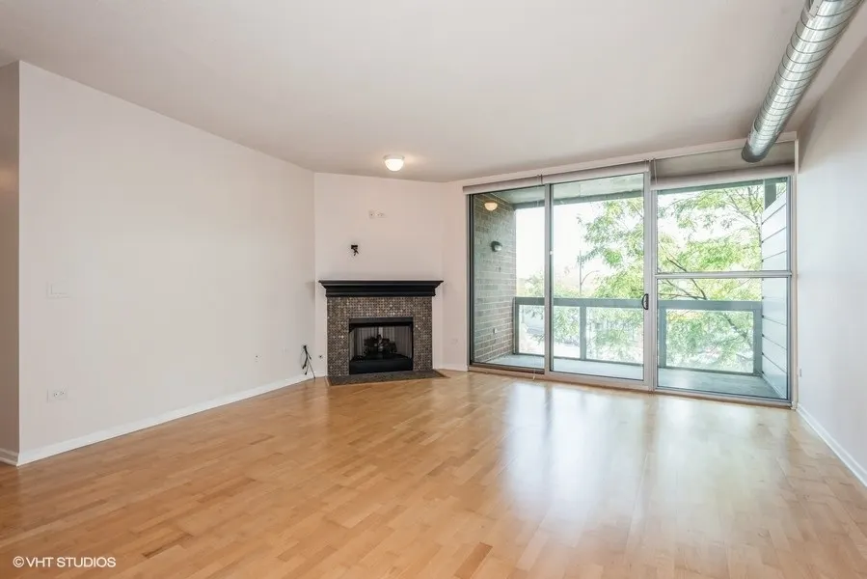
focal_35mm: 17
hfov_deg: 93.3
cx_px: 434
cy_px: 290
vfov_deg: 70.5
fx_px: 410
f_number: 8
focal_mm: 17
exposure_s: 1/25
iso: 400
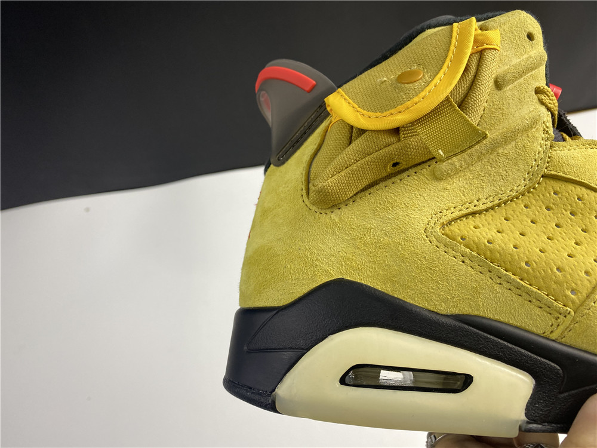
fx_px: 448
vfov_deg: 53.1
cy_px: 224
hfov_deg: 67.3
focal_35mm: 26
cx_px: 298
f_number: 1.8
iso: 50
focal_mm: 4.25
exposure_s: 1/100
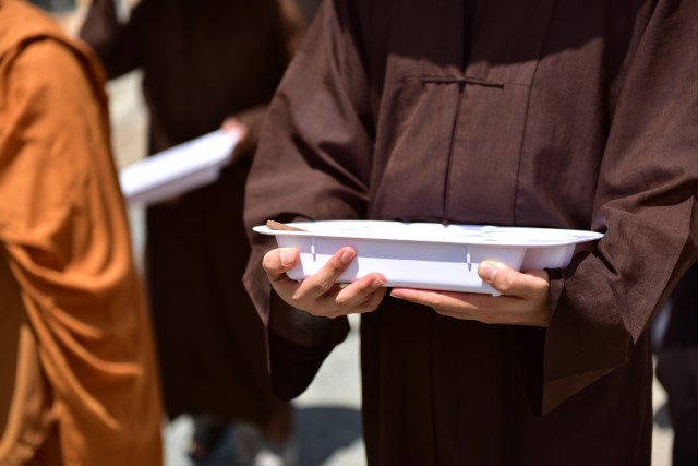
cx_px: 349
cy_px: 233
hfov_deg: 30.5
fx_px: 1280
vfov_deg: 20.6
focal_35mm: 66
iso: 80
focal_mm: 66
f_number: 2.8
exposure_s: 1/1600
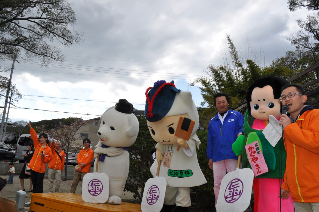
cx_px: 160
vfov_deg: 43.5
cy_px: 106
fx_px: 266
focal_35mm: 30
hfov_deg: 62.0
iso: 200
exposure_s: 1/200
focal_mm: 20
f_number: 16
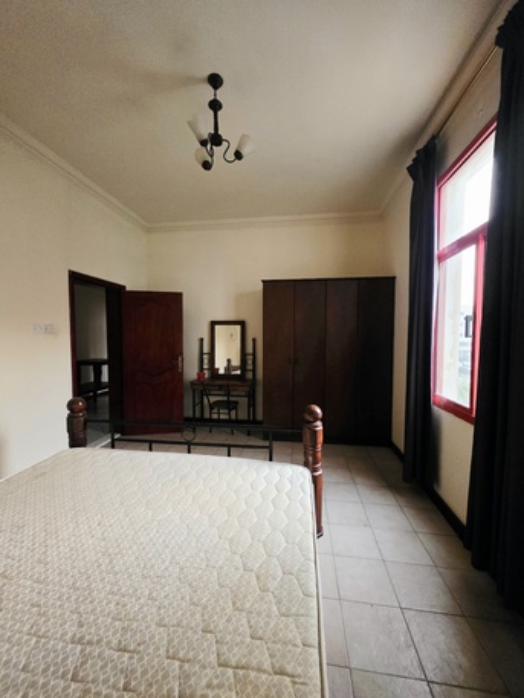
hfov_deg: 89.9
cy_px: 349
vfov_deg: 106.2
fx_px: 262
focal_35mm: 13
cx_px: 262
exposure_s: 1/50.3
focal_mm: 2.2
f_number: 1.9
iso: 1000
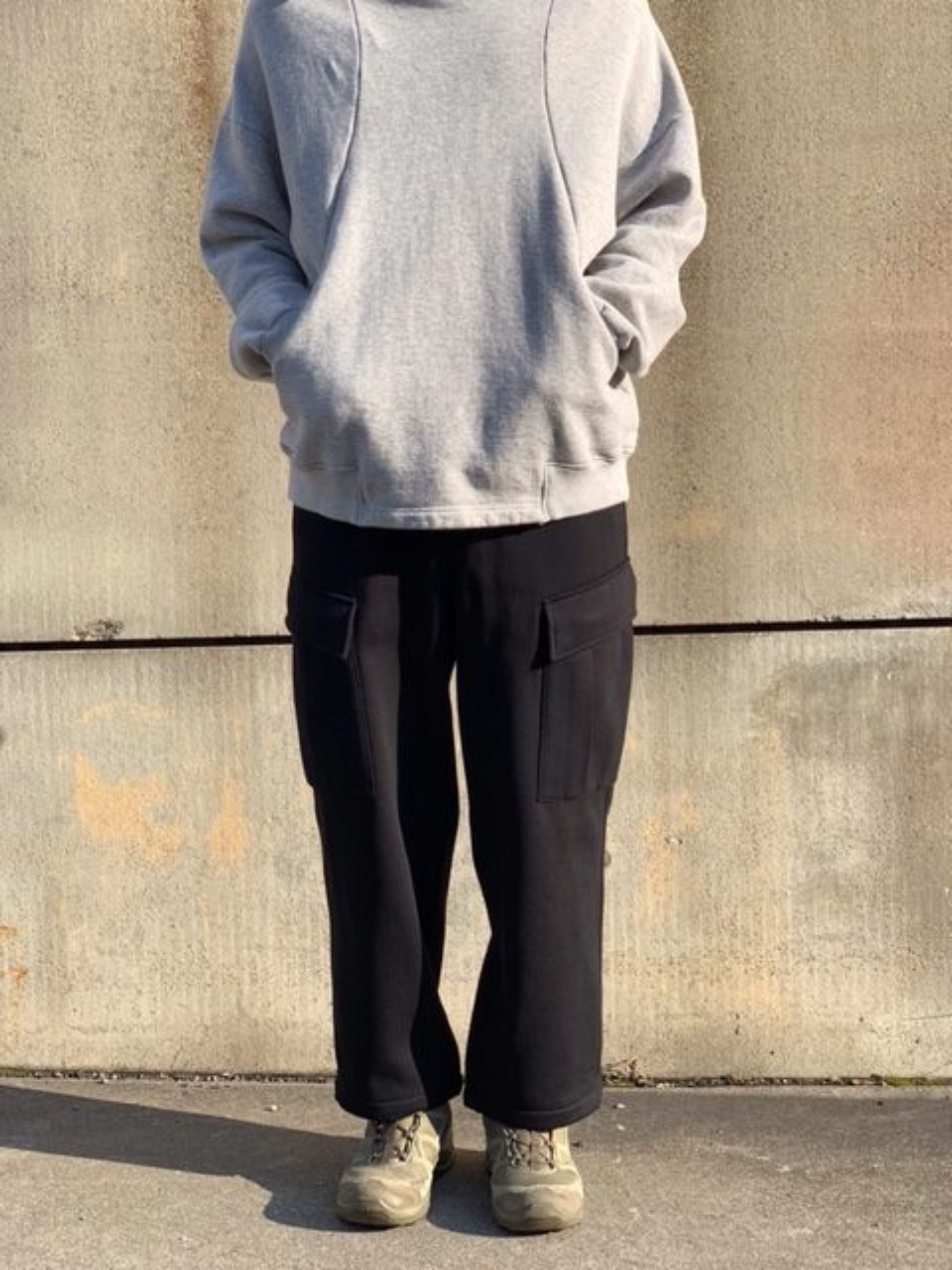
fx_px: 1907
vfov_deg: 36.8
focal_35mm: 52
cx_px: 476
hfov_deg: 28.0
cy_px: 635
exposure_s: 1/786
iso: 16
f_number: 2.4
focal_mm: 6
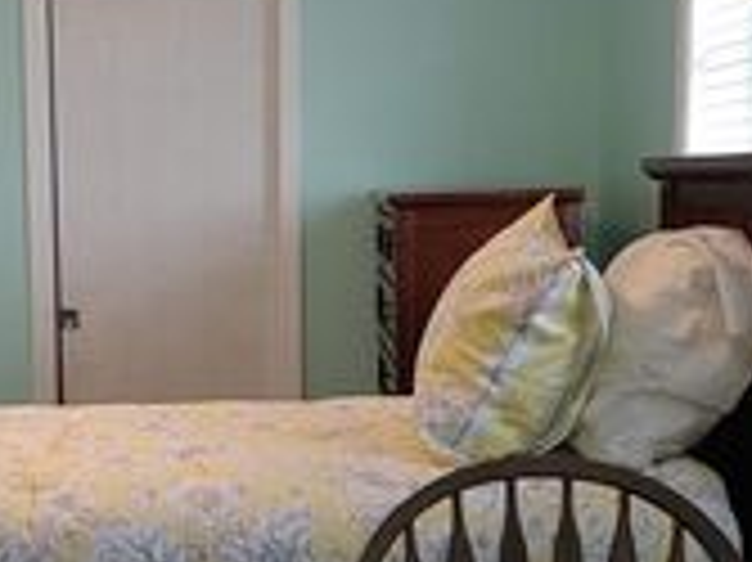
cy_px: 416
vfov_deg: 18.8
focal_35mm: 78
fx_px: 1693
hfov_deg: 24.3
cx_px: 68
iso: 100
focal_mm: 4.81
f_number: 1.8
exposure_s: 1/40
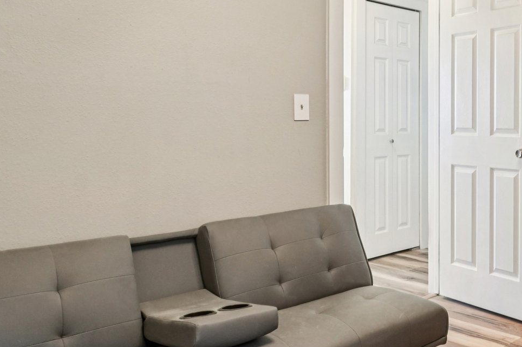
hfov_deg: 46.5
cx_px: 509
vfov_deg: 37.4
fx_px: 508
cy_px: 115
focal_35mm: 35
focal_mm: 11
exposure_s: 1/30
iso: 800
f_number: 8
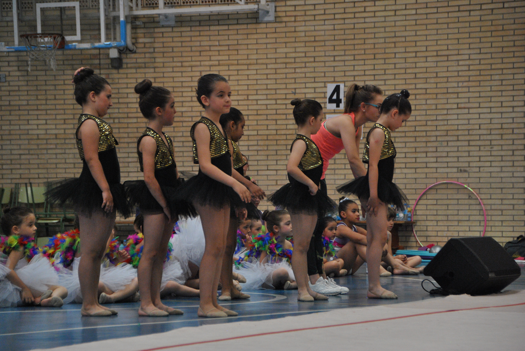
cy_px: 176
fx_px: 2234
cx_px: 262
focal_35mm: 153
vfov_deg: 9.0
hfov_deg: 13.4
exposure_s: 1/200
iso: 800
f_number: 5.6
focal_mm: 102
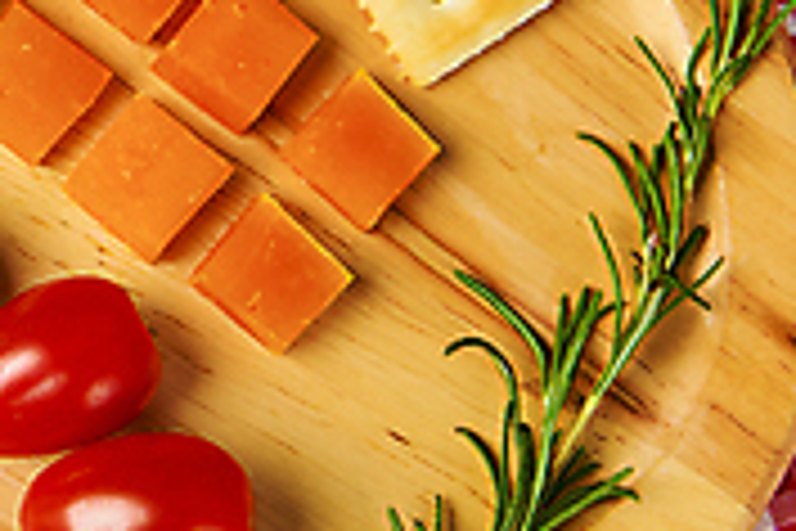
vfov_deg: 5.8
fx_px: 5240
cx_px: -351
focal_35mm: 237
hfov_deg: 8.5
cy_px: 32
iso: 100
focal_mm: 70
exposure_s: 1/125
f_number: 22
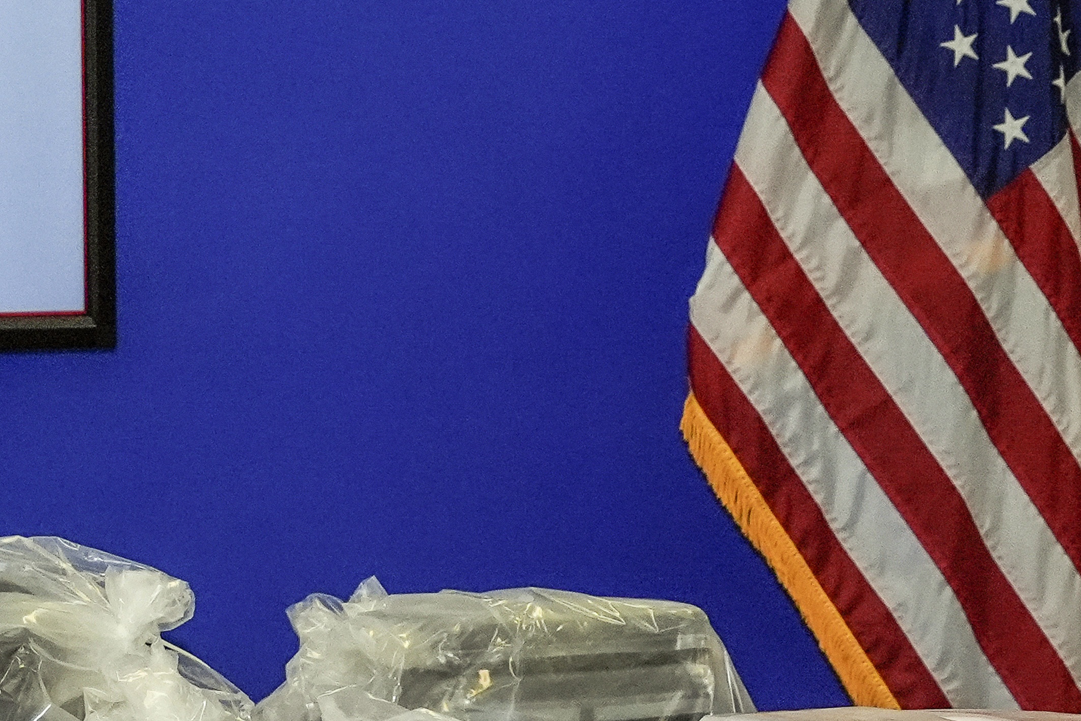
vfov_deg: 6.9
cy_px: 283
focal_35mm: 198
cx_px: -420
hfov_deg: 10.1
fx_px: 5945
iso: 3200
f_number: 9
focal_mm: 70
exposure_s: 1/400
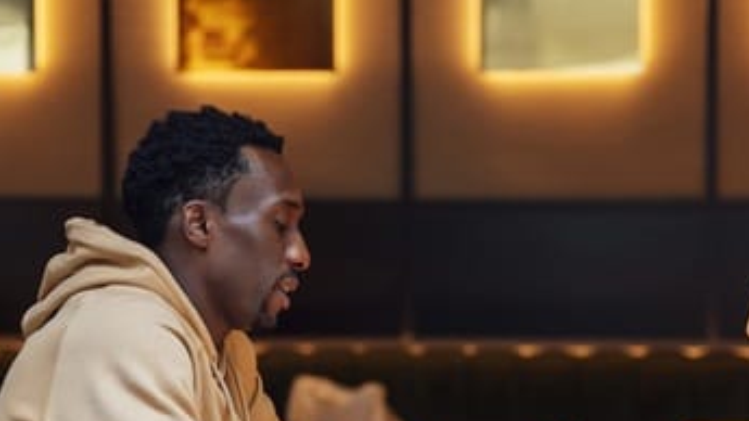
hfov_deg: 23.4
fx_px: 1807
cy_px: 361
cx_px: 441
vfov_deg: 13.2
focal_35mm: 91
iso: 400
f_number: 1.8
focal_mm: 50
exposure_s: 1/250
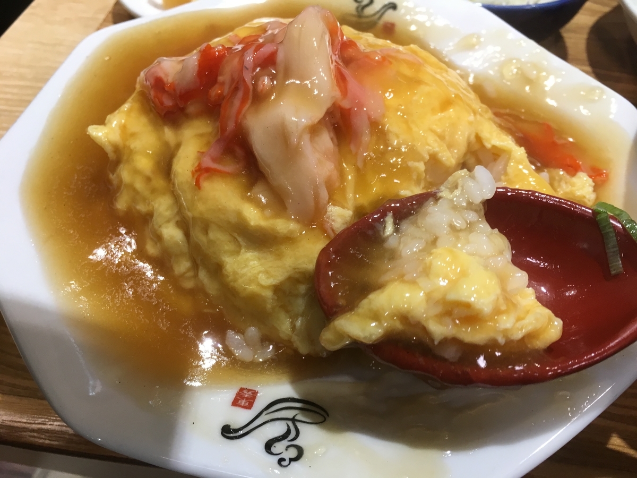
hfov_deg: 61.7
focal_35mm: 29
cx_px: 318
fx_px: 534
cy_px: 239
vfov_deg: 48.2
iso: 32
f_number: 2.2
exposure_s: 1/30
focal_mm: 4.15
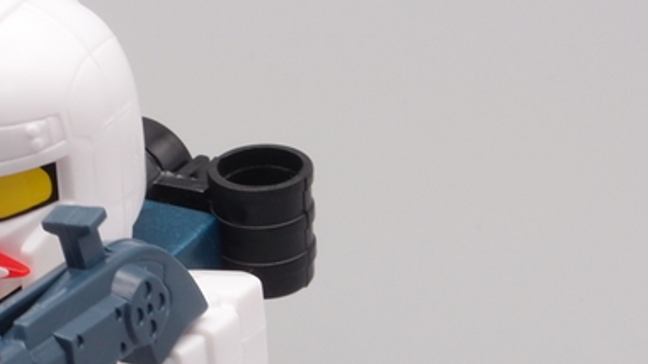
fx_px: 3298
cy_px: 308
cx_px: -5
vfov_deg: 6.3
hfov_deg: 11.1
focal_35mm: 192
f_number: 8
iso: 100
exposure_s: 1/13
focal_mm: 18.15
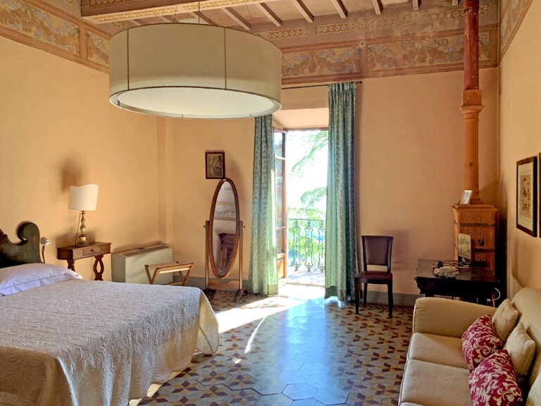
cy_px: 203
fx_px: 406
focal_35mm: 26
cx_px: 270
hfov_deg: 67.3
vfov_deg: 53.1
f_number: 1.8
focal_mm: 4.25
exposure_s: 1/116
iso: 100
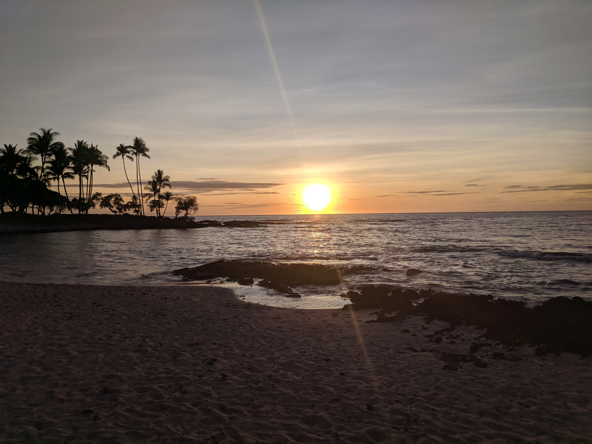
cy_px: 222
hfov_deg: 67.3
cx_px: 296
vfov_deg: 53.1
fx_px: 445
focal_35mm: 26
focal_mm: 4.67
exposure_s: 1/7752
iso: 132
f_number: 2
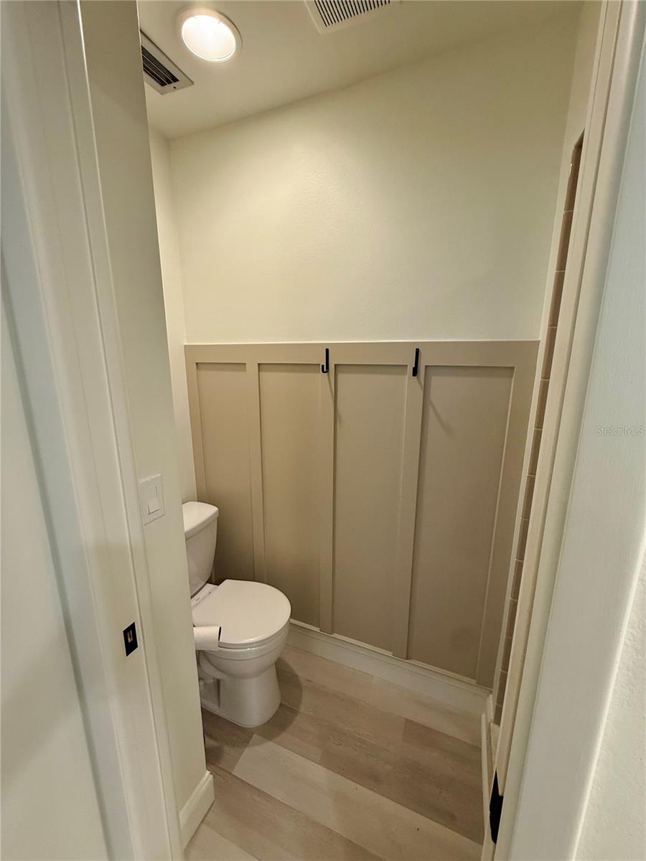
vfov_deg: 102.1
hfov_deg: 85.7
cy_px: 430
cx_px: 323
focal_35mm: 14
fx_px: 348
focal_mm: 2.22
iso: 250
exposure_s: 1/120
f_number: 2.2
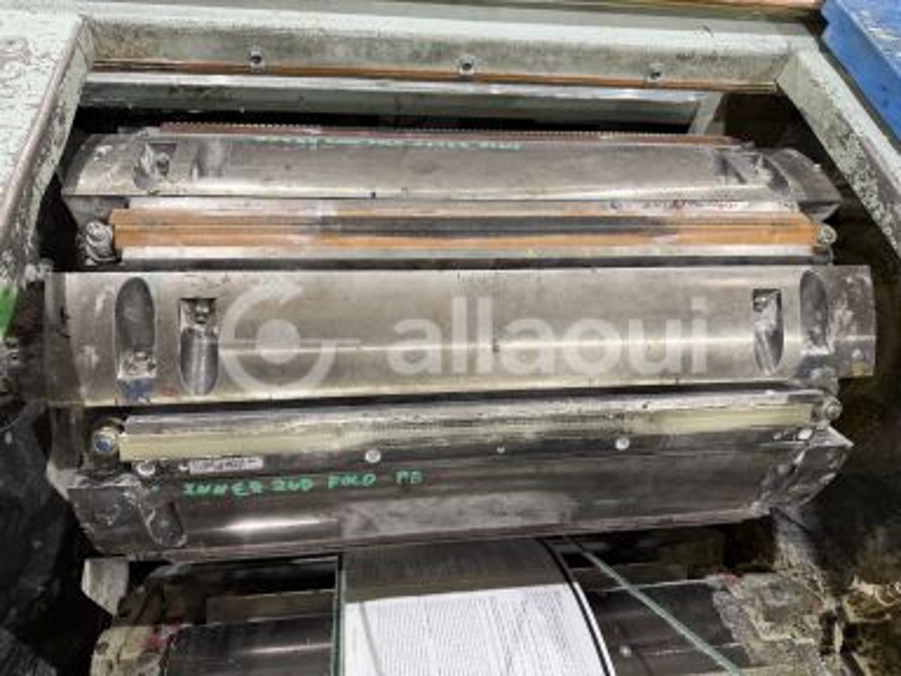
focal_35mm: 24
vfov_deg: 56.8
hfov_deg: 71.6
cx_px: 450
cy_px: 338
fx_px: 625
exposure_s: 1/50
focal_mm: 6.76
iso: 160
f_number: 1.78
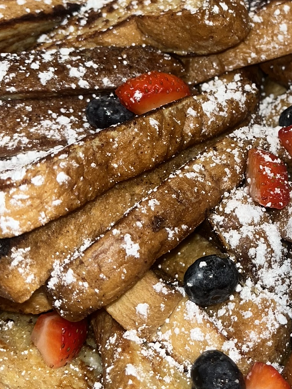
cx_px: 251
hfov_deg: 27.2
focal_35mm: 52
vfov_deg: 36.4
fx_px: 585
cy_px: 123
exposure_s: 1/76
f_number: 1.6
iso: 40
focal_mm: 5.1
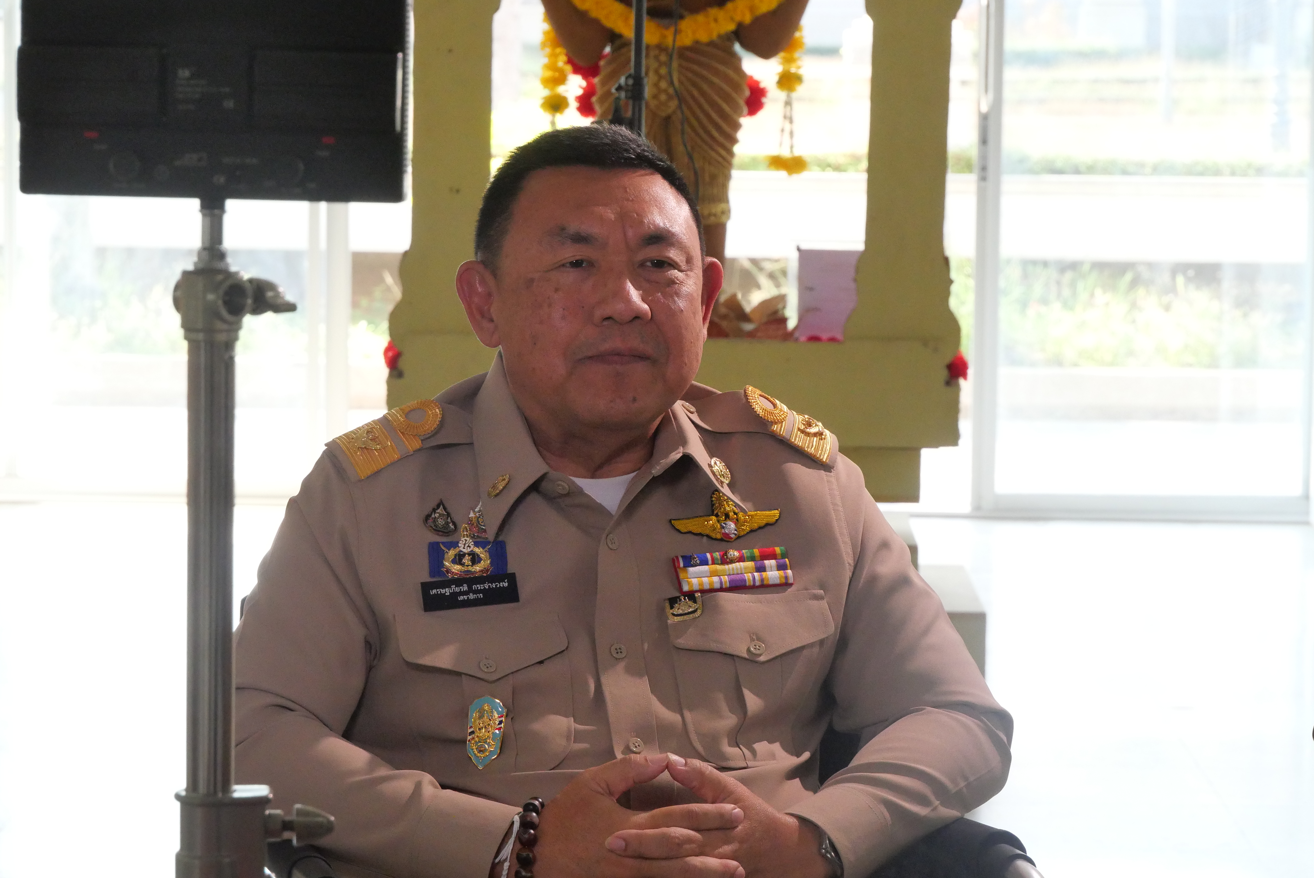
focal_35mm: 114
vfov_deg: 12.0
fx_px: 4163
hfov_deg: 17.9
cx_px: 657
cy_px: 439
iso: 3200
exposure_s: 1/400
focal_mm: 55
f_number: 8
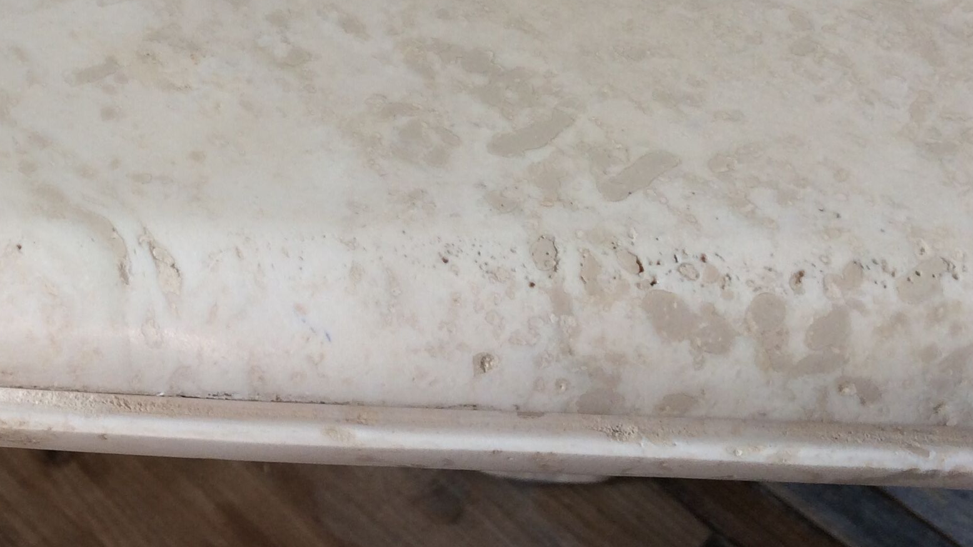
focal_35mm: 58
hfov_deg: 35.5
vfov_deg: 20.7
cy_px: 266
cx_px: 282
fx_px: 1496
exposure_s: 1/33
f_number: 2.4
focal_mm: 3.3
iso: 32
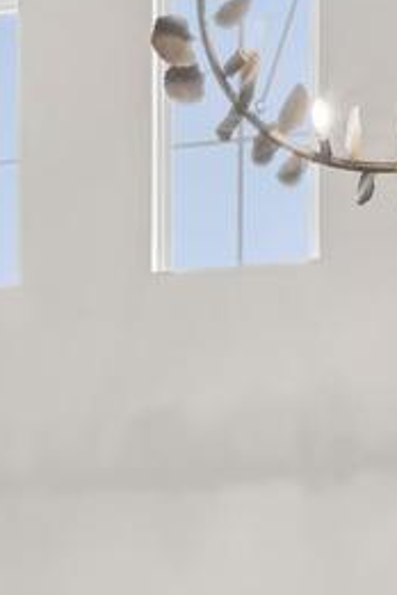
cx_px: 224
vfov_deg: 22.3
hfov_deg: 21.9
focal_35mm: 62
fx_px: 1026
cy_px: 1024
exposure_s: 1/30
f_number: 8
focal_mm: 10
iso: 400
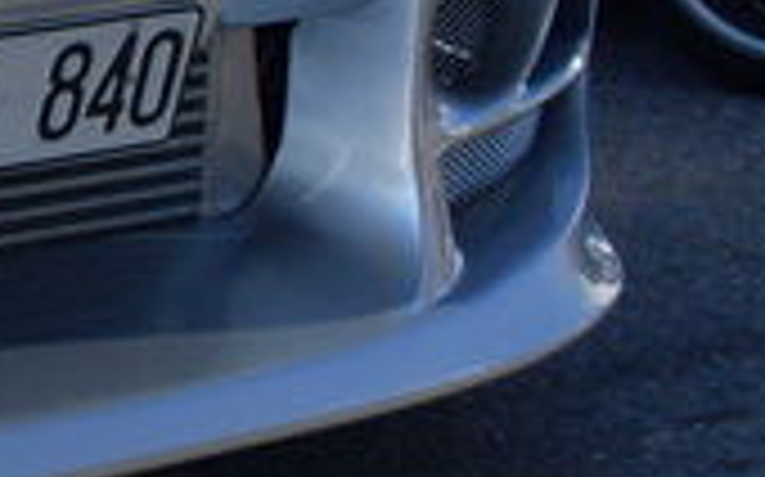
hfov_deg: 12.5
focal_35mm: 152
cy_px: 27
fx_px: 3167
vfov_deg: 8.6
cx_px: -644
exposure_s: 1/250
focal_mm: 6.3
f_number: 8.4
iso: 80
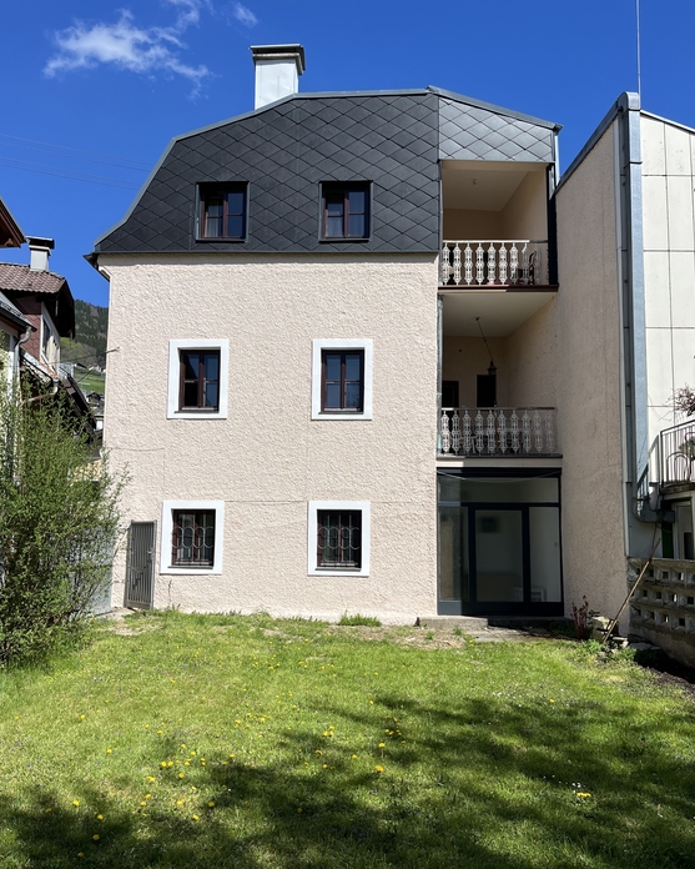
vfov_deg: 62.2
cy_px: 454
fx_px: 720
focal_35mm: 28
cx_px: 348
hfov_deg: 51.5
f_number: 1.6
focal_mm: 5.1
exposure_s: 1/5319
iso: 50
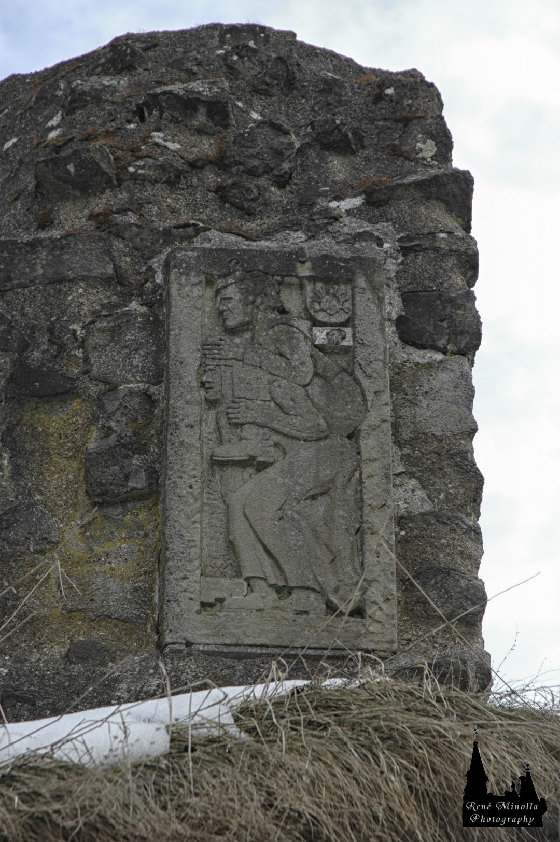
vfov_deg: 19.5
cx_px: 280
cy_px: 421
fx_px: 2454
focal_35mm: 105
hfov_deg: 13.0
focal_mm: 70
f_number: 8
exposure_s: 1/250
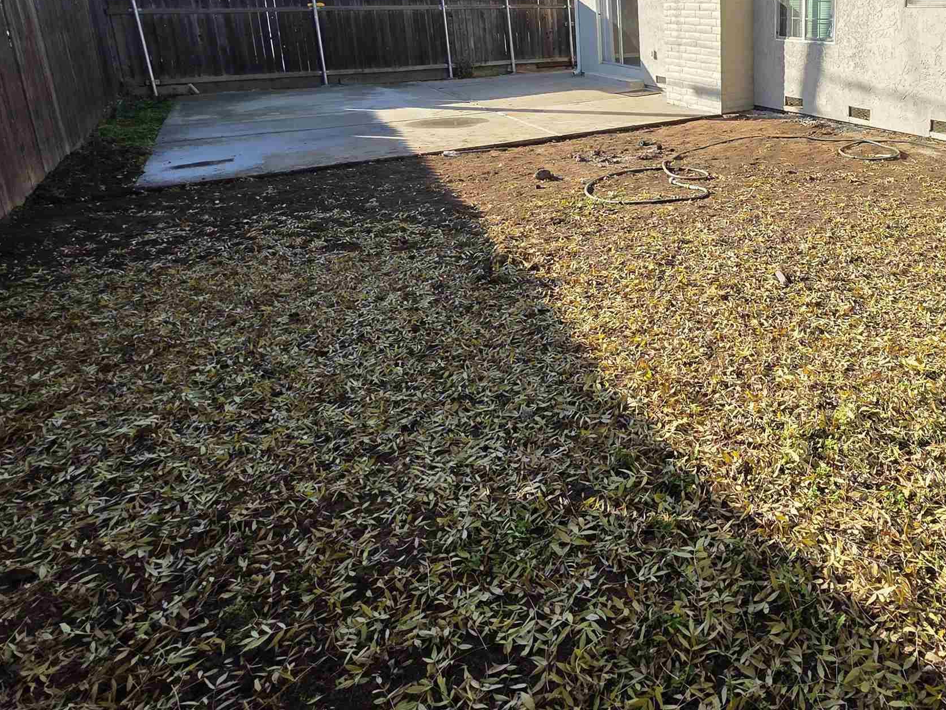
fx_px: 656
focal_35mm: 24
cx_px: 726
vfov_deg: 53.8
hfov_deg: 66.4
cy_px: 164
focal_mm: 2.2
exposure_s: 1/1114
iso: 40
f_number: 1.9
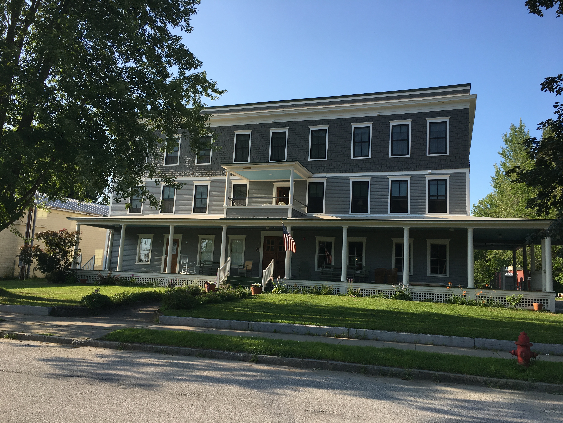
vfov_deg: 48.2
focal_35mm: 29
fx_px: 472
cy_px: 212
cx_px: 282
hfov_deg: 61.7
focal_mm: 4.15
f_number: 2.2
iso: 25
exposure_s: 1/962
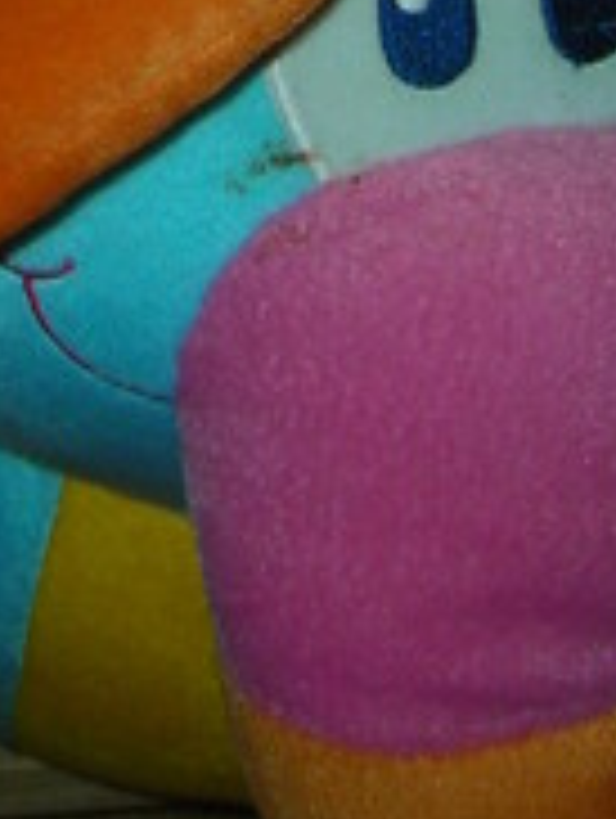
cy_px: -868
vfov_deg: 10.7
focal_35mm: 167
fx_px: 3953
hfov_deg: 8.9
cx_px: 76
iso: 50
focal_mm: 6.3
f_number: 3.2
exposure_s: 1/60.1
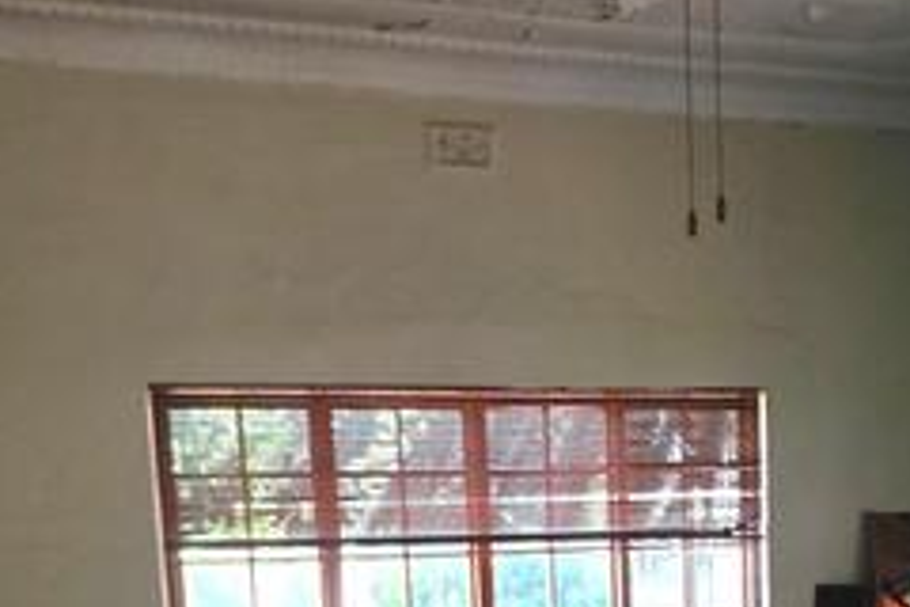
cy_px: 736
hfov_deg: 42.8
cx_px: 633
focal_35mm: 45
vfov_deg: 26.4
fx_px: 1137
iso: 800
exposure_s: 1/50.3
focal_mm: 2.2
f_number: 1.9
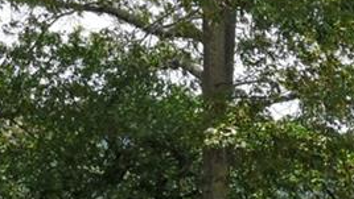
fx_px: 6207
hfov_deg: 3.2
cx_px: 848
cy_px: 331
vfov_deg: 1.8
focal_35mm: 661
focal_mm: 55
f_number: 9
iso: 200
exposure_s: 1/320
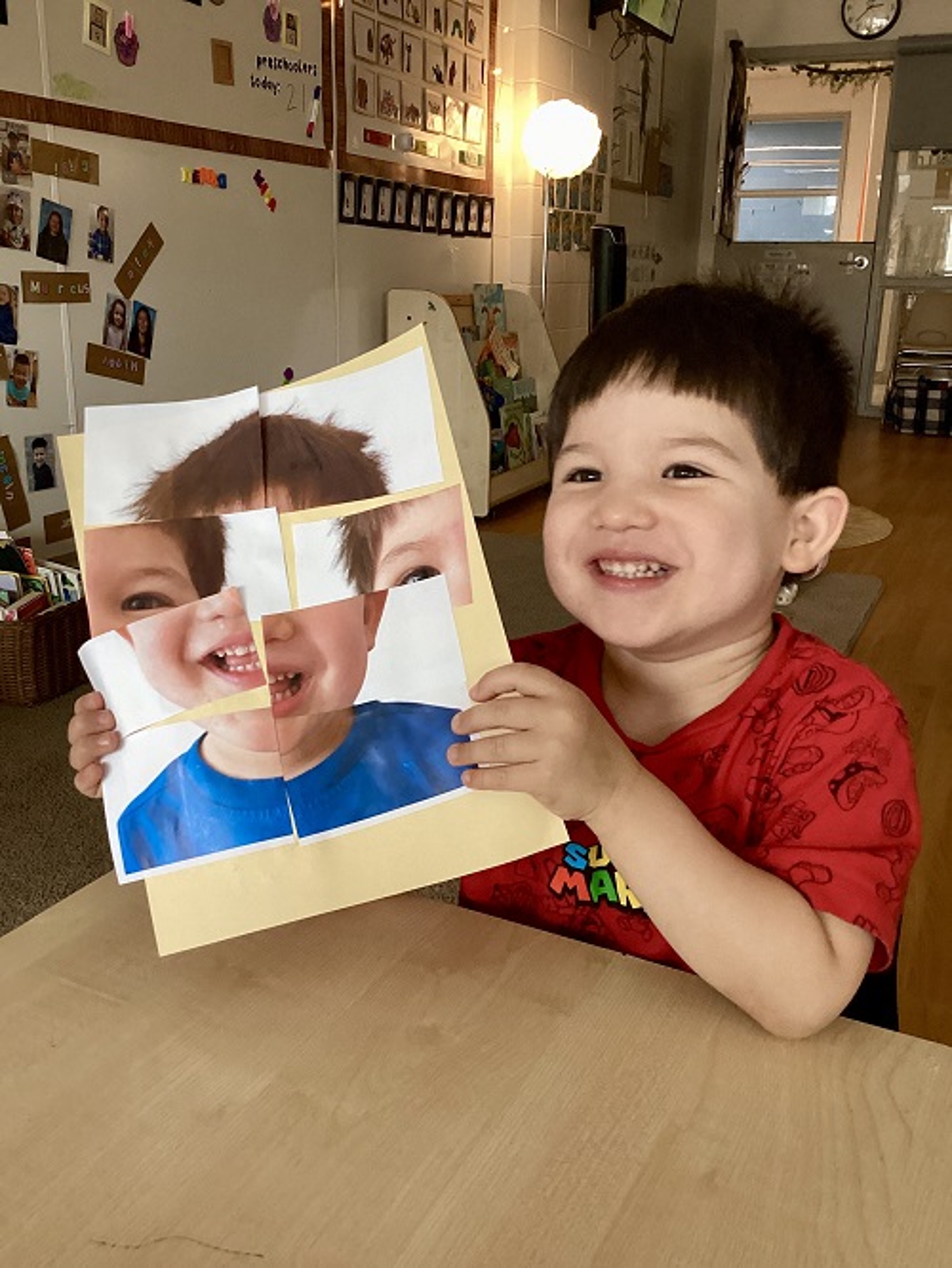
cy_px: 634
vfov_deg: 58.3
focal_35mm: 31
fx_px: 1136
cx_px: 476
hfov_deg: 45.5
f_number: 2.4
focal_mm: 3.3
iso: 160
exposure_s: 1/60
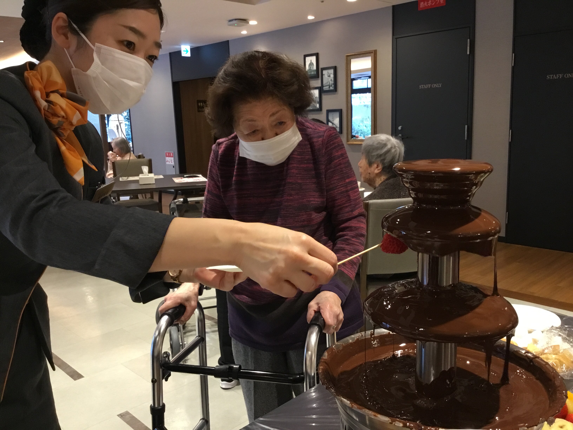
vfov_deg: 45.4
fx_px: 513
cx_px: 286
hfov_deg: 58.4
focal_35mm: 31
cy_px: 215
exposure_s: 1/30
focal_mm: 3.3
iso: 125
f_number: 2.4
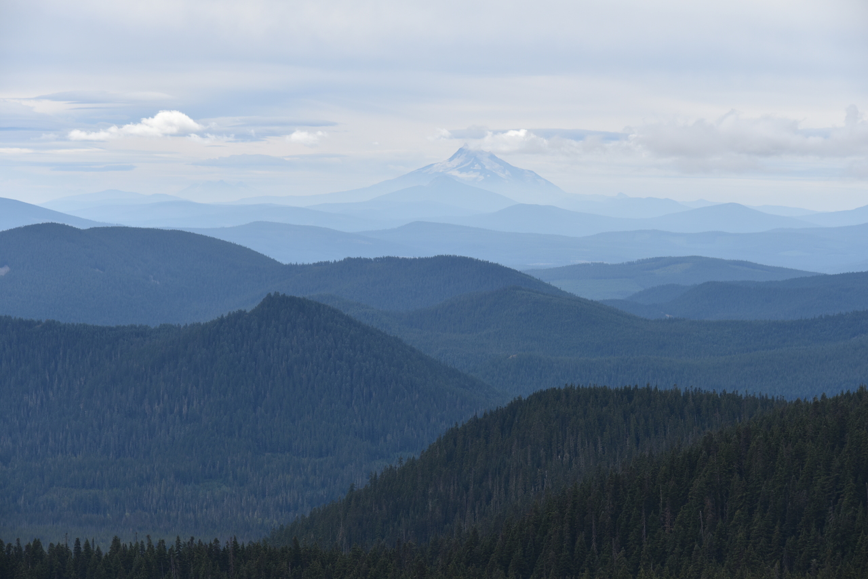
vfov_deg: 11.2
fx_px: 2942
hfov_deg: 16.8
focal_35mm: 122
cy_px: 290
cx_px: 434
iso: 100
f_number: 9
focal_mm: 122
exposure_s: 1/320
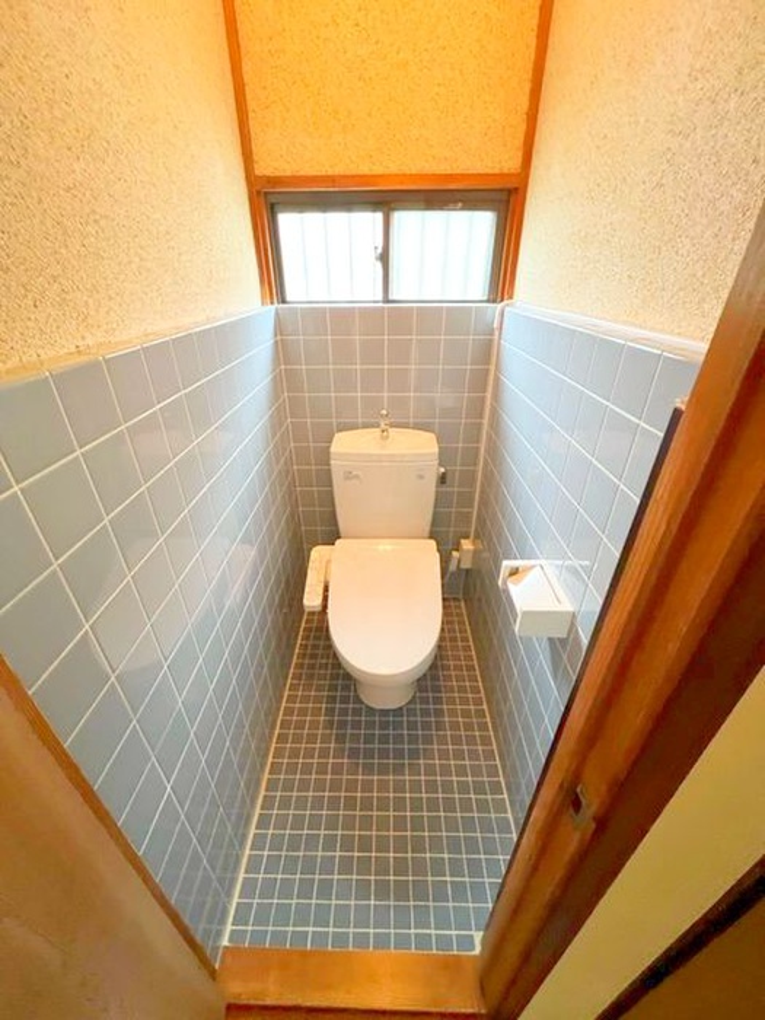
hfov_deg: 89.9
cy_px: 510
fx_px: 383
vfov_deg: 106.2
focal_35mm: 13
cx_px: 382
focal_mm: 1.57
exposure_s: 1/50
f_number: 1.8
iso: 800
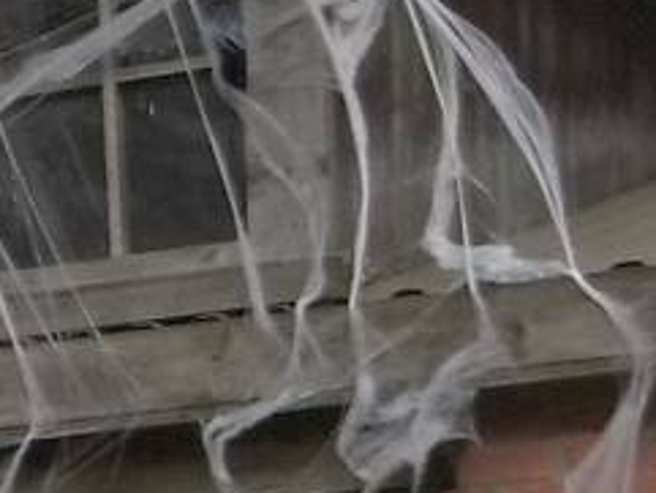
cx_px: -898
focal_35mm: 219
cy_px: 1204
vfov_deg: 6.4
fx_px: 4152
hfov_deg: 8.3
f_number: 3.3
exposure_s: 1/400
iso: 80
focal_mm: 5.9
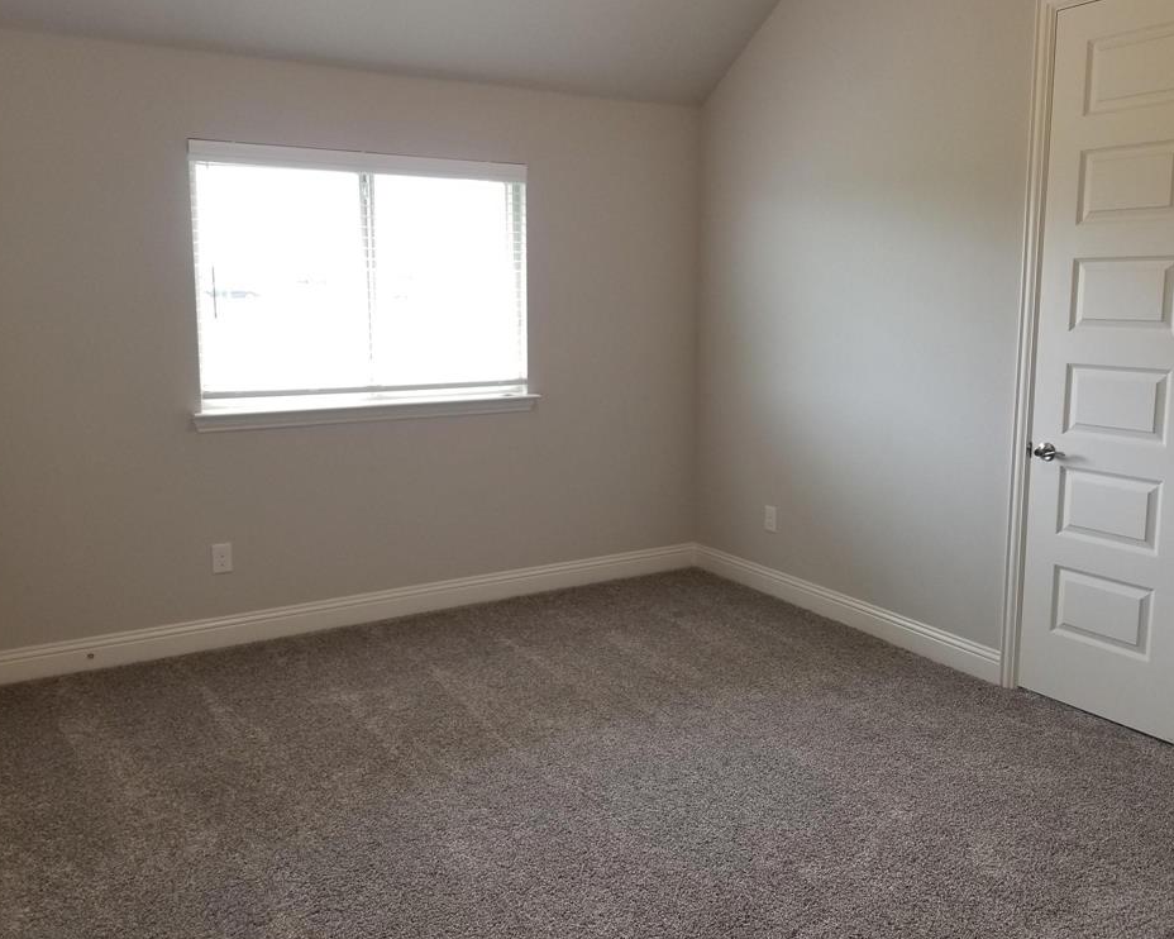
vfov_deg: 51.5
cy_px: 464
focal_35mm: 28
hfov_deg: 62.2
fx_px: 973
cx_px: 590
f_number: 1.7
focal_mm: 4.25
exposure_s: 1/60
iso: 100
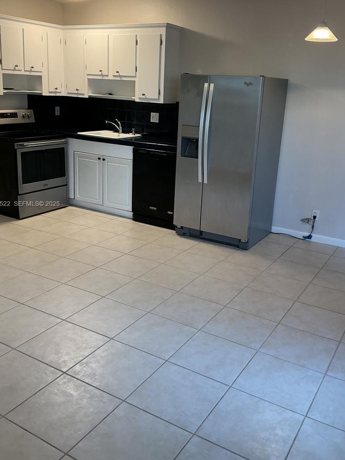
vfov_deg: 53.8
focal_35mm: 34
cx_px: 179
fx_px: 452
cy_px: 204
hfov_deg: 41.8
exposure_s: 1/60
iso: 80
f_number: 1.8
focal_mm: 3
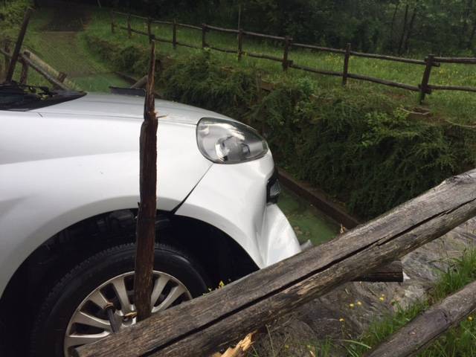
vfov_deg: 48.2
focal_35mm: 29
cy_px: 178
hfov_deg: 61.7
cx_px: 238
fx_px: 399
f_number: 2.2
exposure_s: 1/507
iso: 32
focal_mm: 4.15
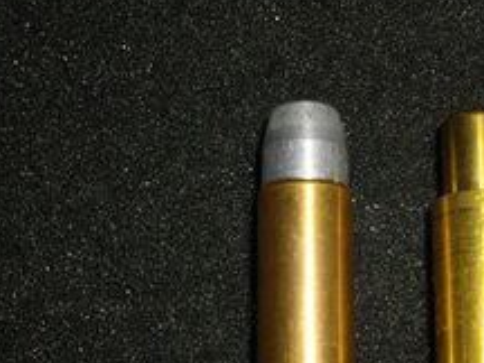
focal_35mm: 74
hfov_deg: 26.1
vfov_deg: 19.8
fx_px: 1035
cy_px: 269
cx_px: 347
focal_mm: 7.1
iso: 200
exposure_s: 1/50
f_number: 3.2
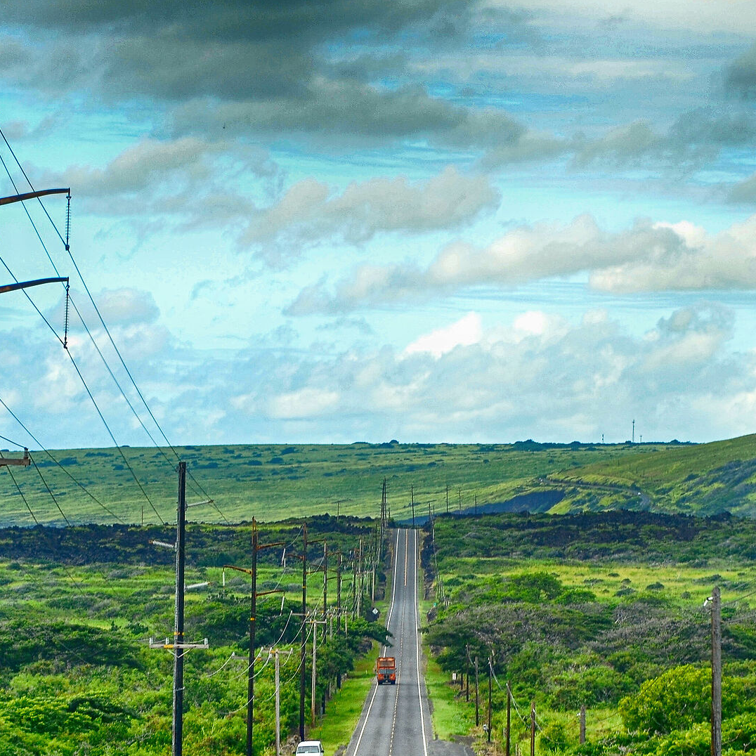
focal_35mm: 199
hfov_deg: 8.8
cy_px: 514
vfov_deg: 8.8
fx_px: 4917
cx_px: 391
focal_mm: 70
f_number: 5.6
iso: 100
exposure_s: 1/125
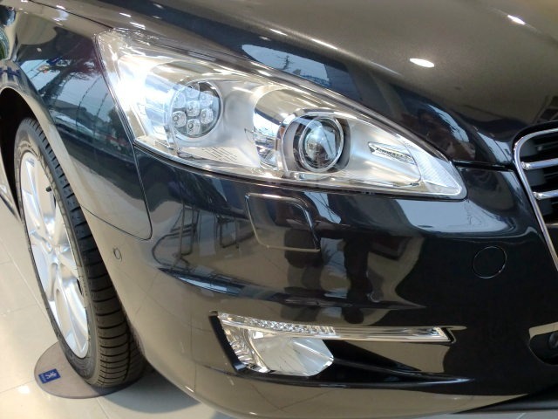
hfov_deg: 52.6
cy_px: 210
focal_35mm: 35
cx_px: 279
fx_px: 564
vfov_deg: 40.7
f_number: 3.1
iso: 250
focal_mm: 6.3
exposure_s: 1/60
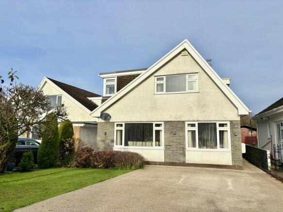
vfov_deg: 53.0
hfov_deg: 67.3
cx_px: 142
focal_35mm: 26
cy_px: 106
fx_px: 213
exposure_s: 1/4255
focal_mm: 5.96
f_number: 1.6
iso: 50
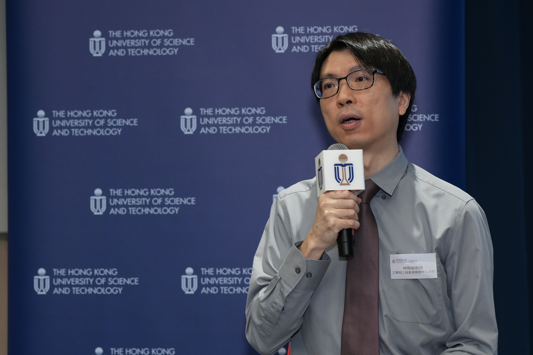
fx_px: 1821
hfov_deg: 16.7
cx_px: 266
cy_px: 178
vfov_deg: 11.1
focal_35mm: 123
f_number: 6.3
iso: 4000
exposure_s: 1/125
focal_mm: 123
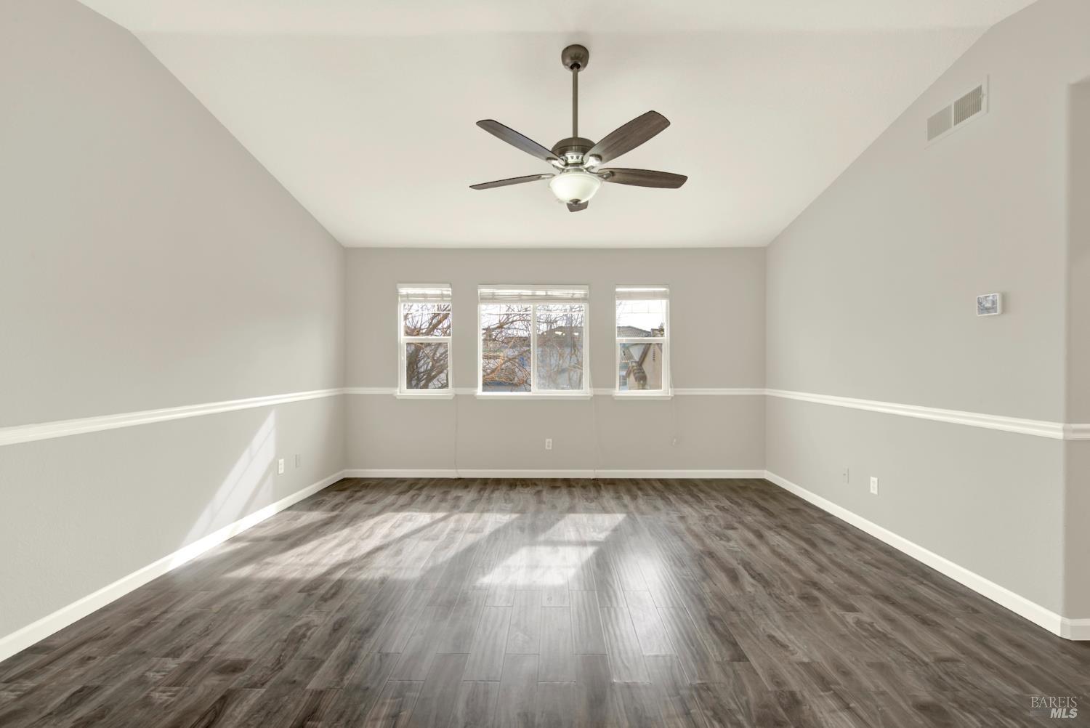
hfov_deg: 104.2
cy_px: 364
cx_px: 545
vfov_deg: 81.3
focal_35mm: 14
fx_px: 424
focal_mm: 14
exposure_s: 1/15
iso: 100
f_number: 14
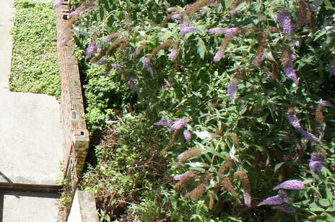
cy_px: 100
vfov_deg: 25.4
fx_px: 493
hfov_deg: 33.3
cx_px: -24
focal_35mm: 53
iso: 200
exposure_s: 1/250
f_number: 6.3
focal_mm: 16
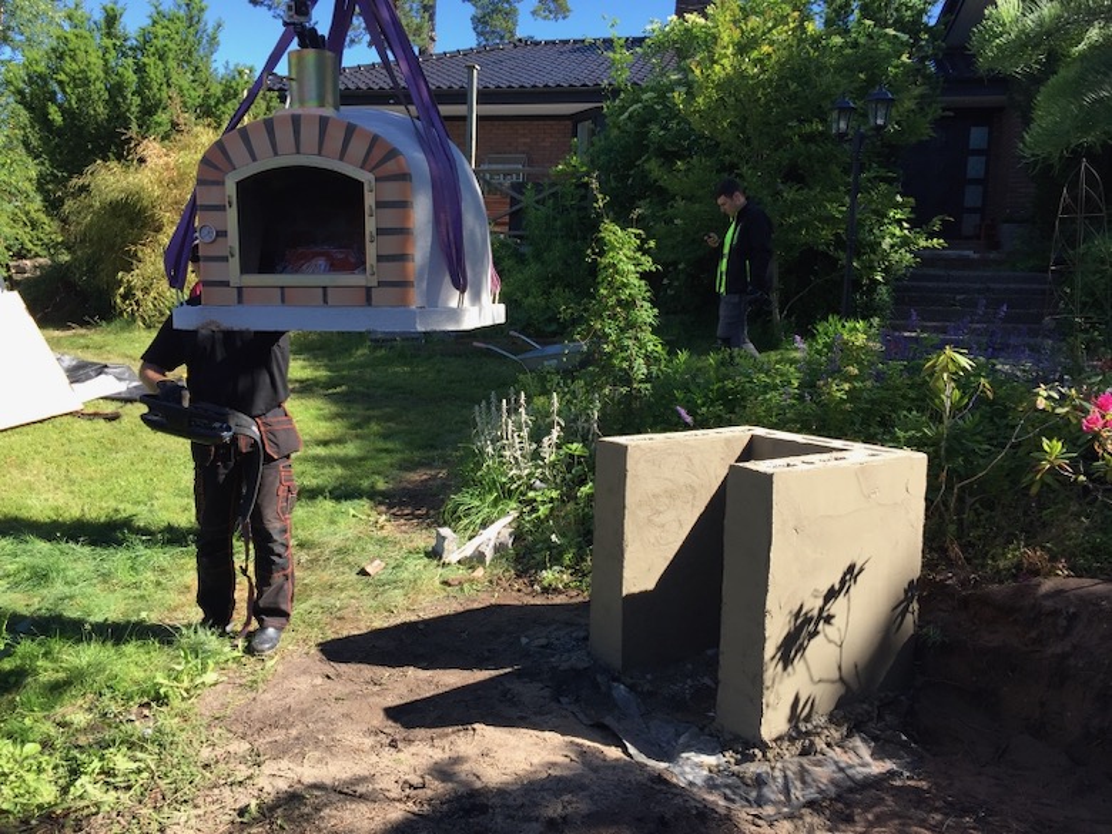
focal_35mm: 29
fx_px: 932
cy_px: 417
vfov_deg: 48.2
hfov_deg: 61.7
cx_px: 556
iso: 32
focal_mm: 4.15
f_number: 2.2
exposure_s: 1/549
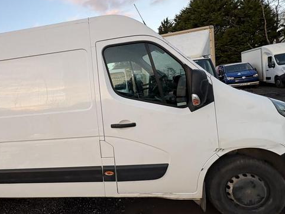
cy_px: 105
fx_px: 214
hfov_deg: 63.0
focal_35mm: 26
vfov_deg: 53.1
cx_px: 68
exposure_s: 1/176
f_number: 2.2
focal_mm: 2.22
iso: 40
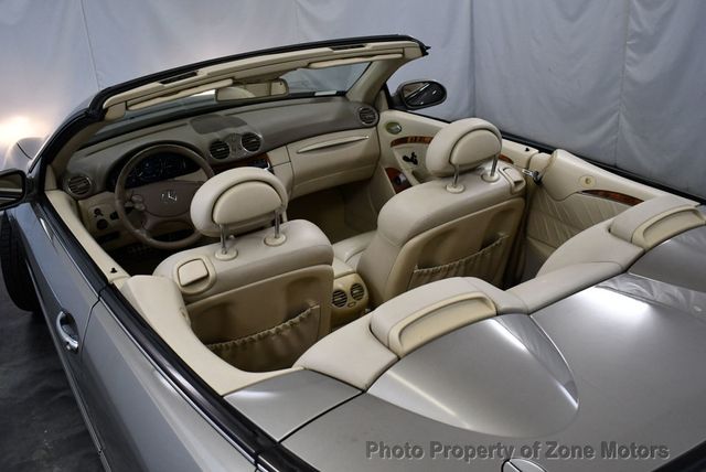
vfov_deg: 36.9
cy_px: 236
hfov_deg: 53.1
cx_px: 353
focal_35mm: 36
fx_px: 707
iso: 800
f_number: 3.5
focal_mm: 18
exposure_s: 1/250
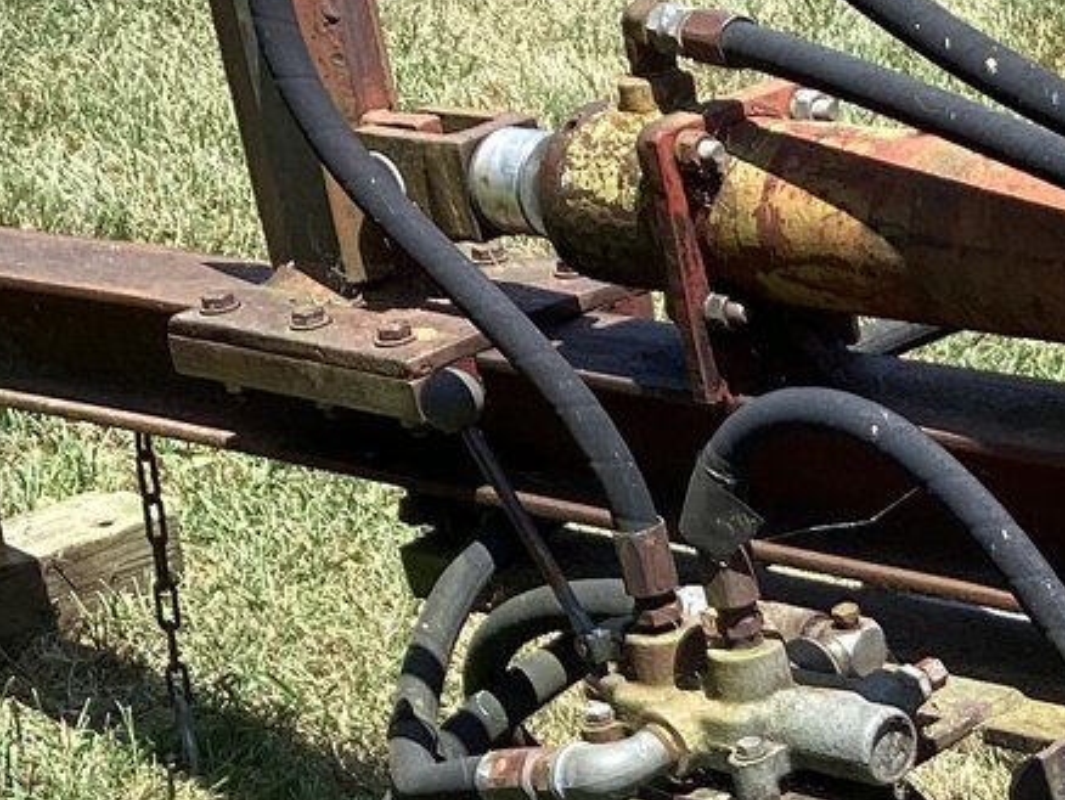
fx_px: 3294
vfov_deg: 13.4
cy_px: 993
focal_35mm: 107
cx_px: 1091
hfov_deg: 17.9
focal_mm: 3.3
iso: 25
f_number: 2.4
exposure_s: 1/522
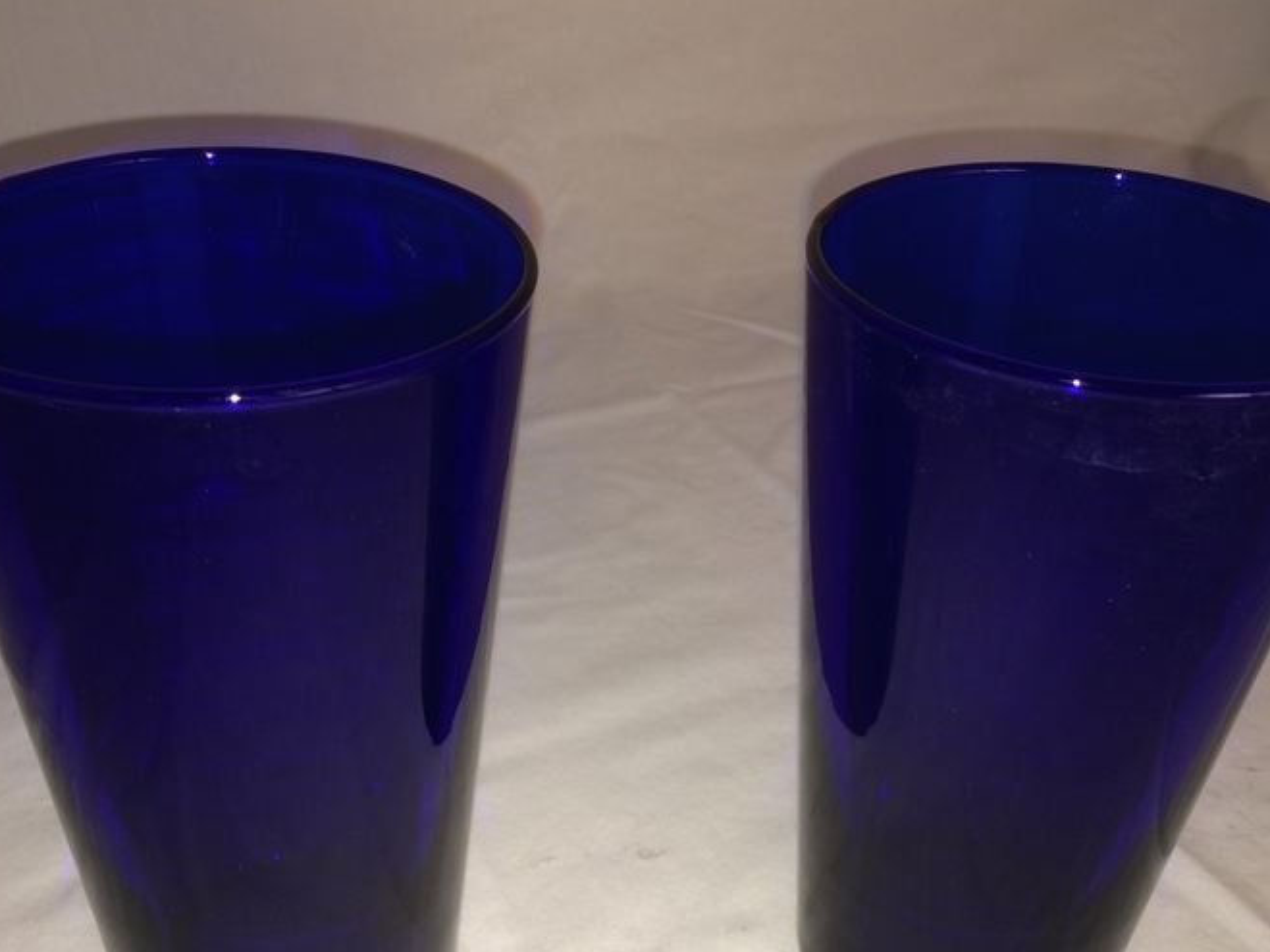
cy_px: 600
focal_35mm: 41
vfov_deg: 34.9
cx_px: 628
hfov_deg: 45.8
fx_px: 1504
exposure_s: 1/63
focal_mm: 4.12
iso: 32
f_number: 2.2
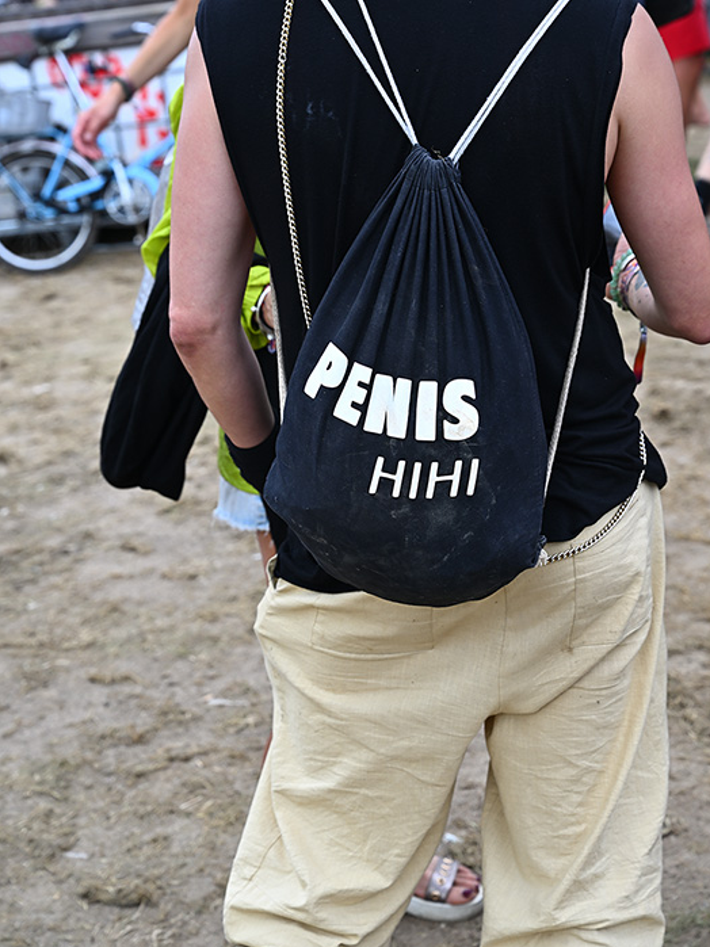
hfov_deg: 19.1
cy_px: 434
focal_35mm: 77
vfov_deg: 25.3
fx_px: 2106
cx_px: 360
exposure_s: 1/160
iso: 160
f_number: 6.3
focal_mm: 70
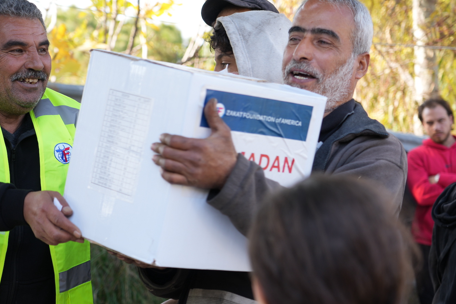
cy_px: 139
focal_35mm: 93
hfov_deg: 21.9
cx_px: 212
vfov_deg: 14.7
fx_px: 1178
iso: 100
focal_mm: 64
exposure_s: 1/125
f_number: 4
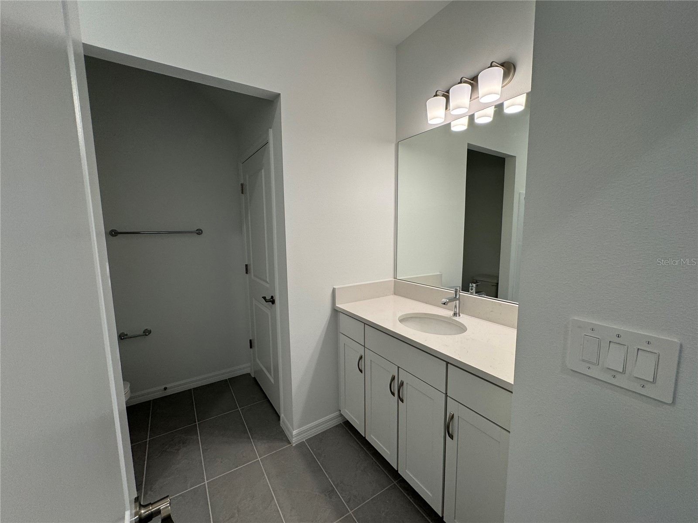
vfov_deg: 85.7
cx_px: 349
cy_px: 262
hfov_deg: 102.1
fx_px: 282
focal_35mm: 14
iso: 80
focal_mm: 2.22
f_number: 2.2
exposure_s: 1/120
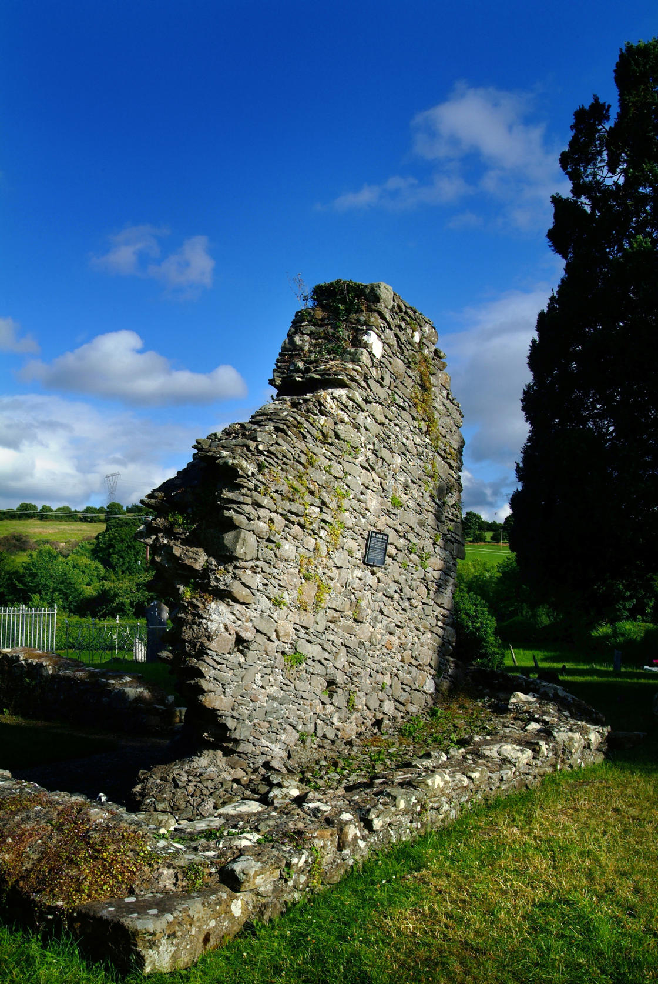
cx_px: 329
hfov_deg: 43.7
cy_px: 492
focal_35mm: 30
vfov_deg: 61.9
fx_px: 820
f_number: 13
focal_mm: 20
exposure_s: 1/125
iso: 100
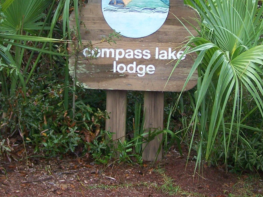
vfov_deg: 17.1
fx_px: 653
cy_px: 53
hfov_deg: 22.7
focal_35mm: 86
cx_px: 114
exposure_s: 1/80
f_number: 2.8
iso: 80
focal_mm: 6.3
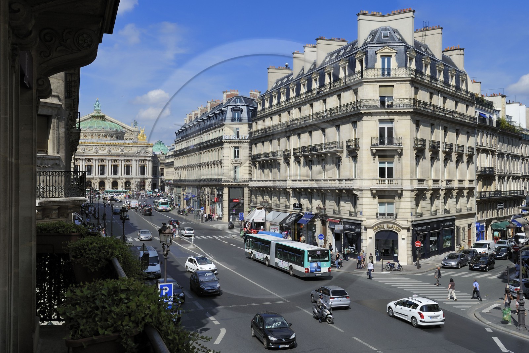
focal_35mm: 38
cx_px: 264
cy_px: 176
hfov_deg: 50.7
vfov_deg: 35.0
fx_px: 558
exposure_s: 1/200
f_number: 14
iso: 200
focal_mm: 38
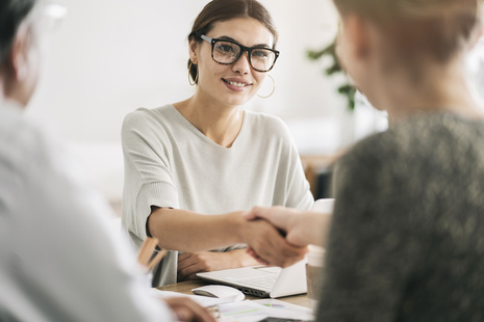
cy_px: 161
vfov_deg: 16.1
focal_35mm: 85
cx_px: 242
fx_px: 1143
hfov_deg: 23.9
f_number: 2
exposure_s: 1/50
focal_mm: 85
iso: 160
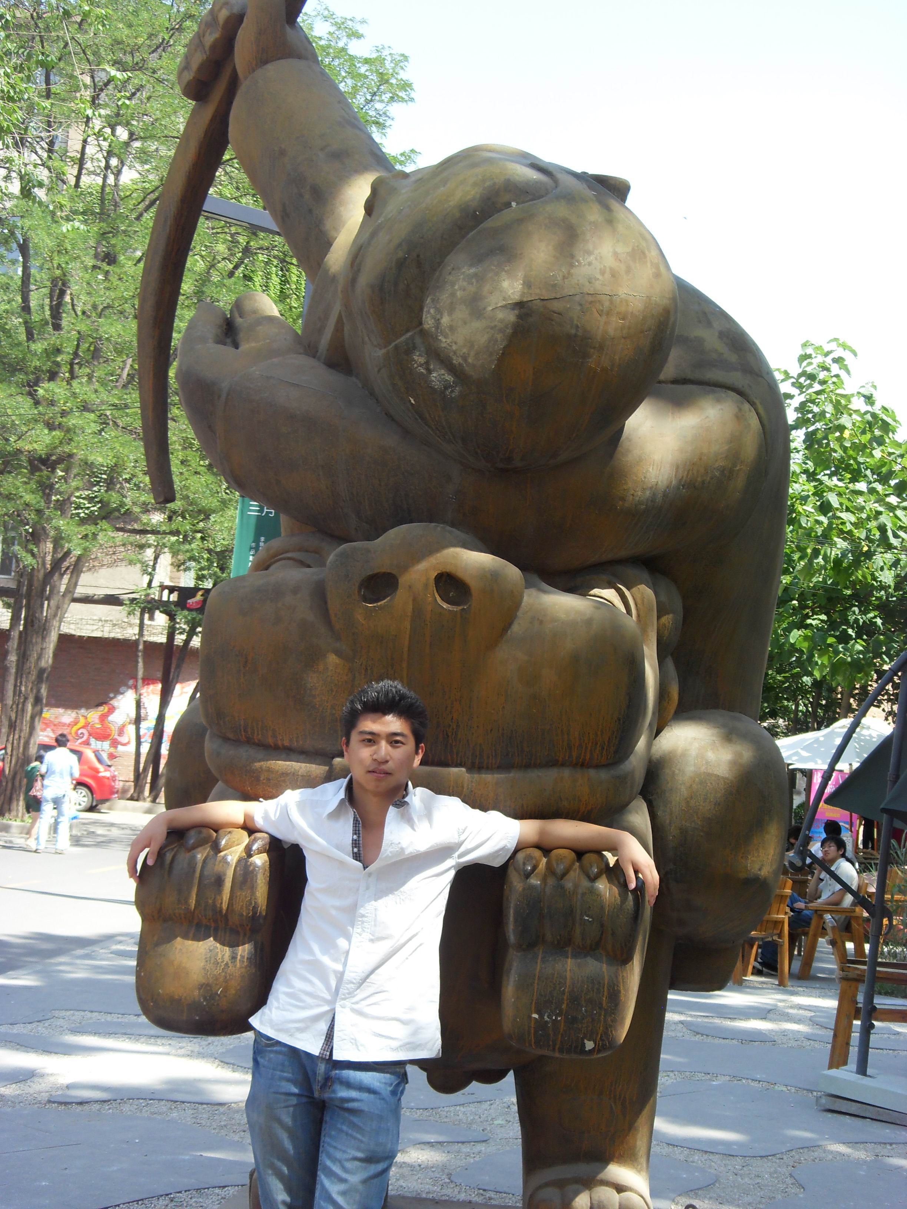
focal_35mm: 60
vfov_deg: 32.2
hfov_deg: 24.4
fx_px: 2096
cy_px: 604
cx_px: 454
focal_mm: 10.2
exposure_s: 1/180
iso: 80
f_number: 3.8
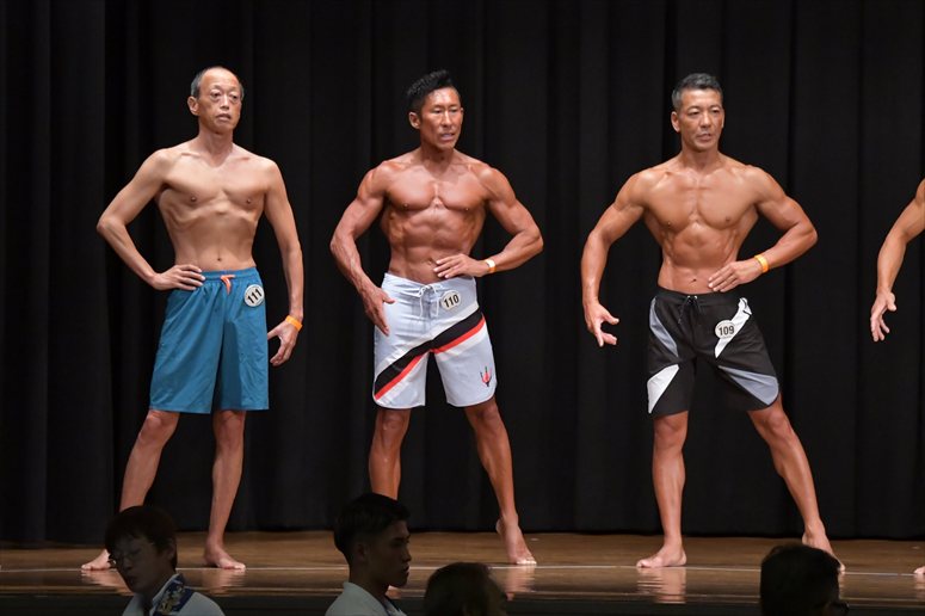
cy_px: 308
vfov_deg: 6.8
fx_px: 5188
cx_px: 462
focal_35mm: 202
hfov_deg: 10.2
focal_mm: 135
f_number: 5.6
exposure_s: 1/400
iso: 6400
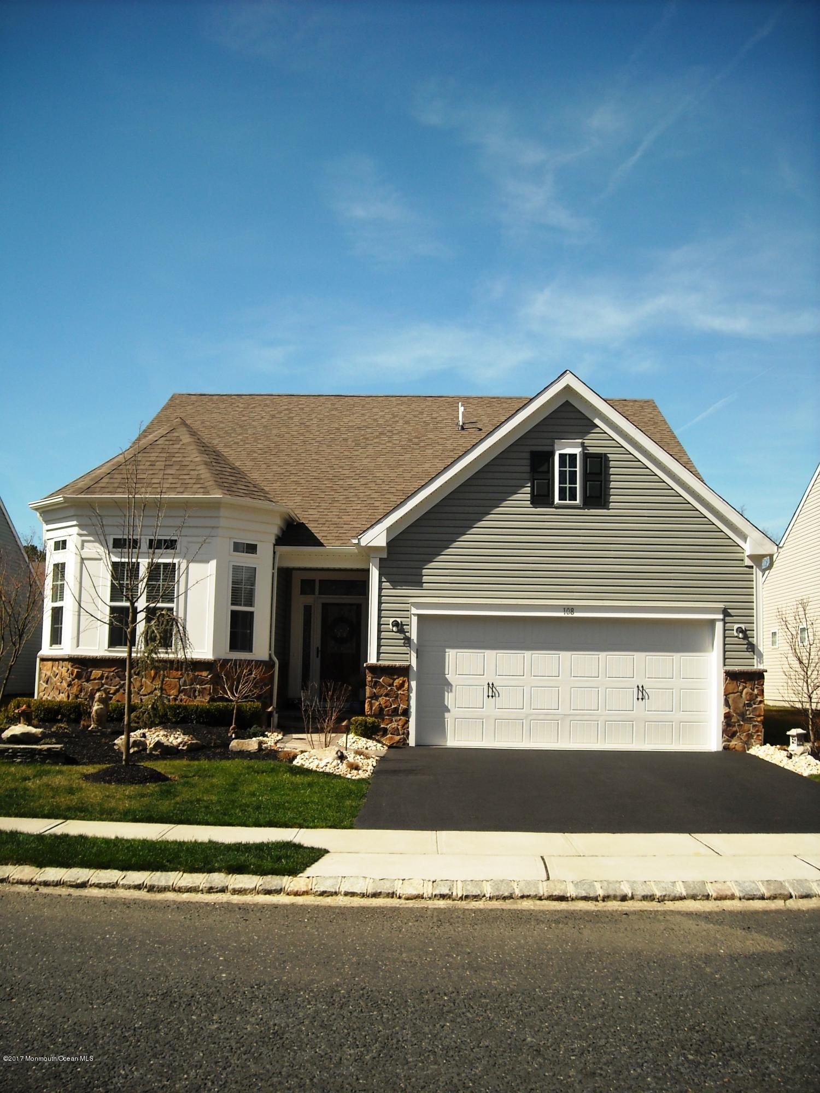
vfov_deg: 52.6
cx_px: 410
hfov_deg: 40.7
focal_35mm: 35
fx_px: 1105
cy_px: 546
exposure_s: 1/296
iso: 64
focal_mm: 5.7
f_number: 5.6
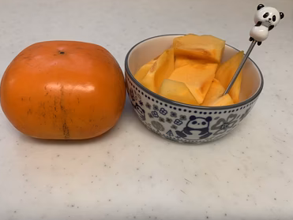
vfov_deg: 49.8
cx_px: 145
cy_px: 110
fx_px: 237
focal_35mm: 28
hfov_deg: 63.4
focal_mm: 4.25
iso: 100
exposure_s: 1/77
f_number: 1.8
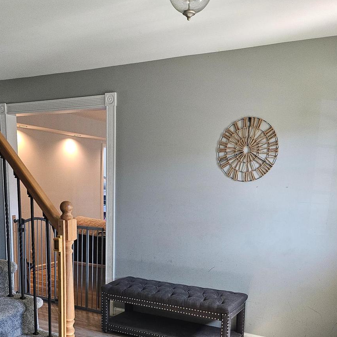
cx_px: 146
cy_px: 261
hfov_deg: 43.8
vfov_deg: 42.2
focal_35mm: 38
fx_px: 419
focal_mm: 5
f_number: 1.8
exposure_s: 1/120
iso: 400
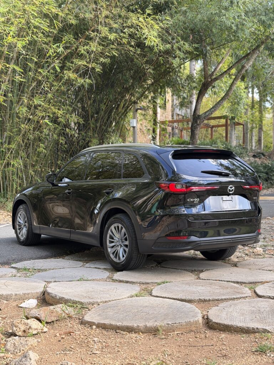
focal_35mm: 48
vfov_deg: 39.7
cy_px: 182
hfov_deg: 30.3
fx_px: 507
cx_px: 137
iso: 64
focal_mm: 6.76
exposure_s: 1/204
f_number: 1.78
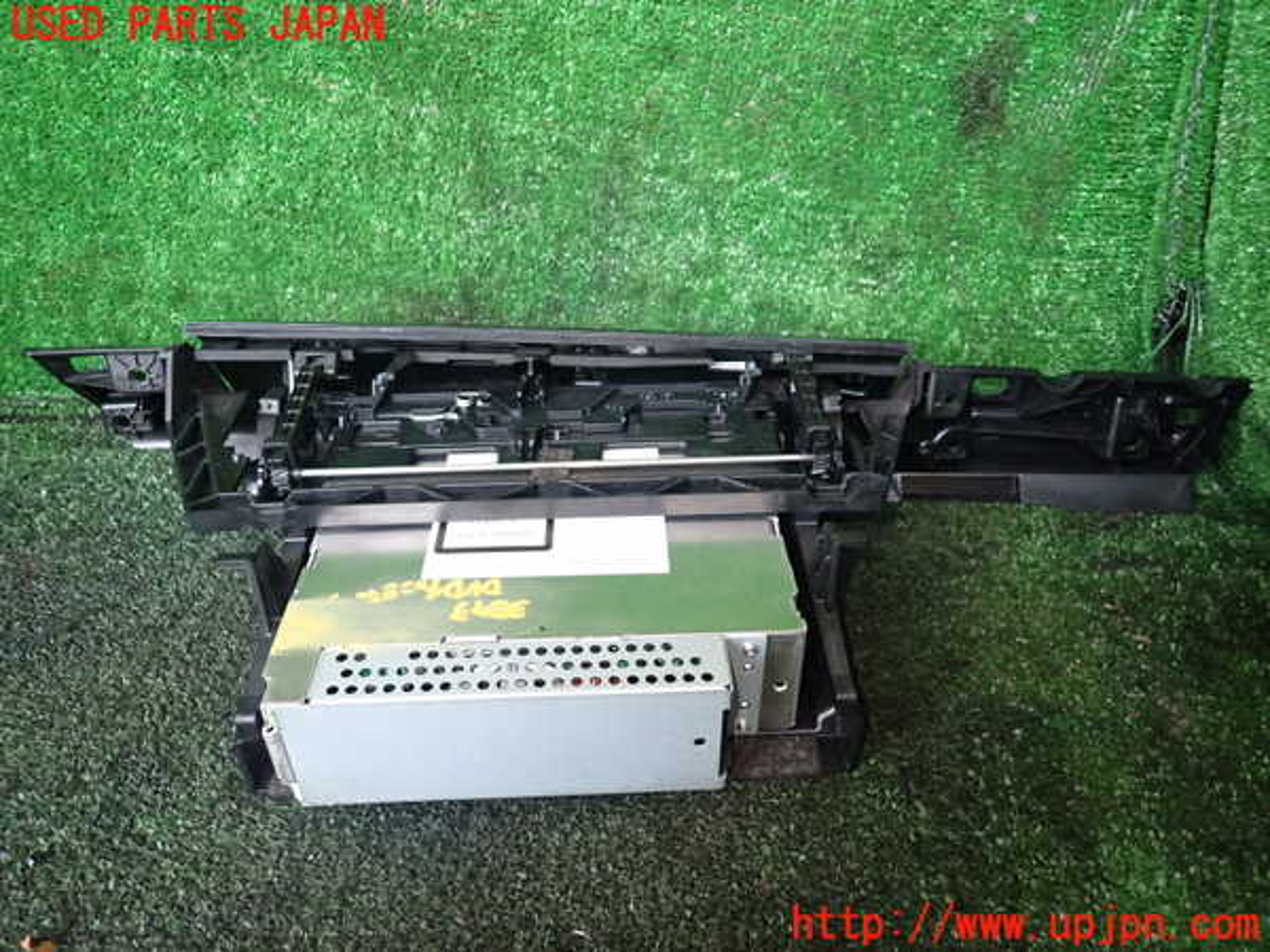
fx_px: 917
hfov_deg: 69.4
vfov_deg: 54.9
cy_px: 476
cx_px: 635
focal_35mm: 25
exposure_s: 1/30
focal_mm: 4.5
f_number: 2
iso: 500
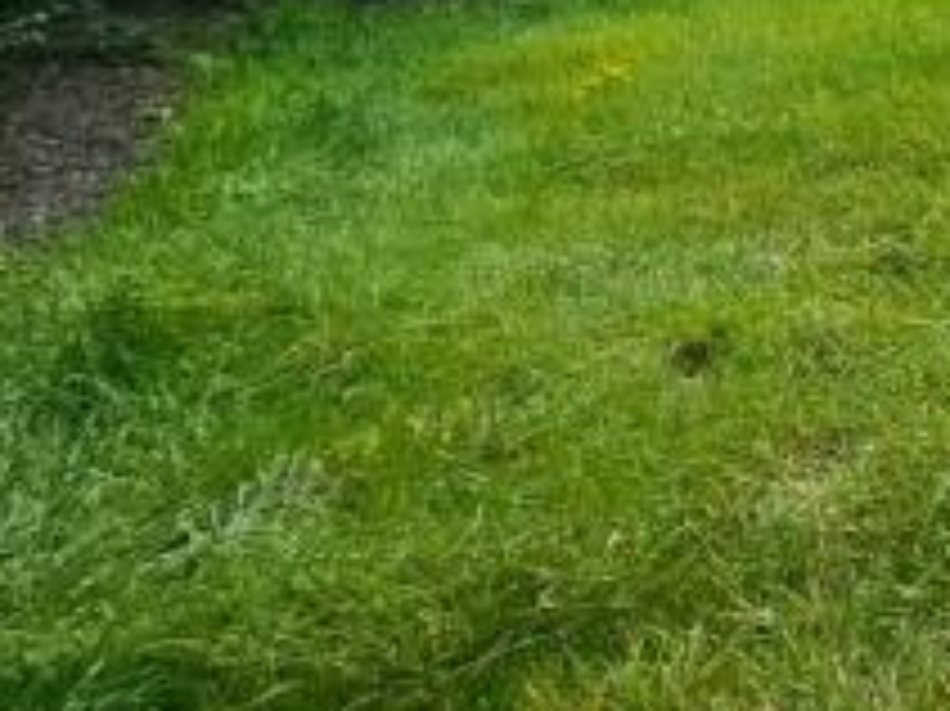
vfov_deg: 22.3
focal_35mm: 63
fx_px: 1728
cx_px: 2152
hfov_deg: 16.4
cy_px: -18
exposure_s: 1/779
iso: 50
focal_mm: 2.2
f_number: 2.2
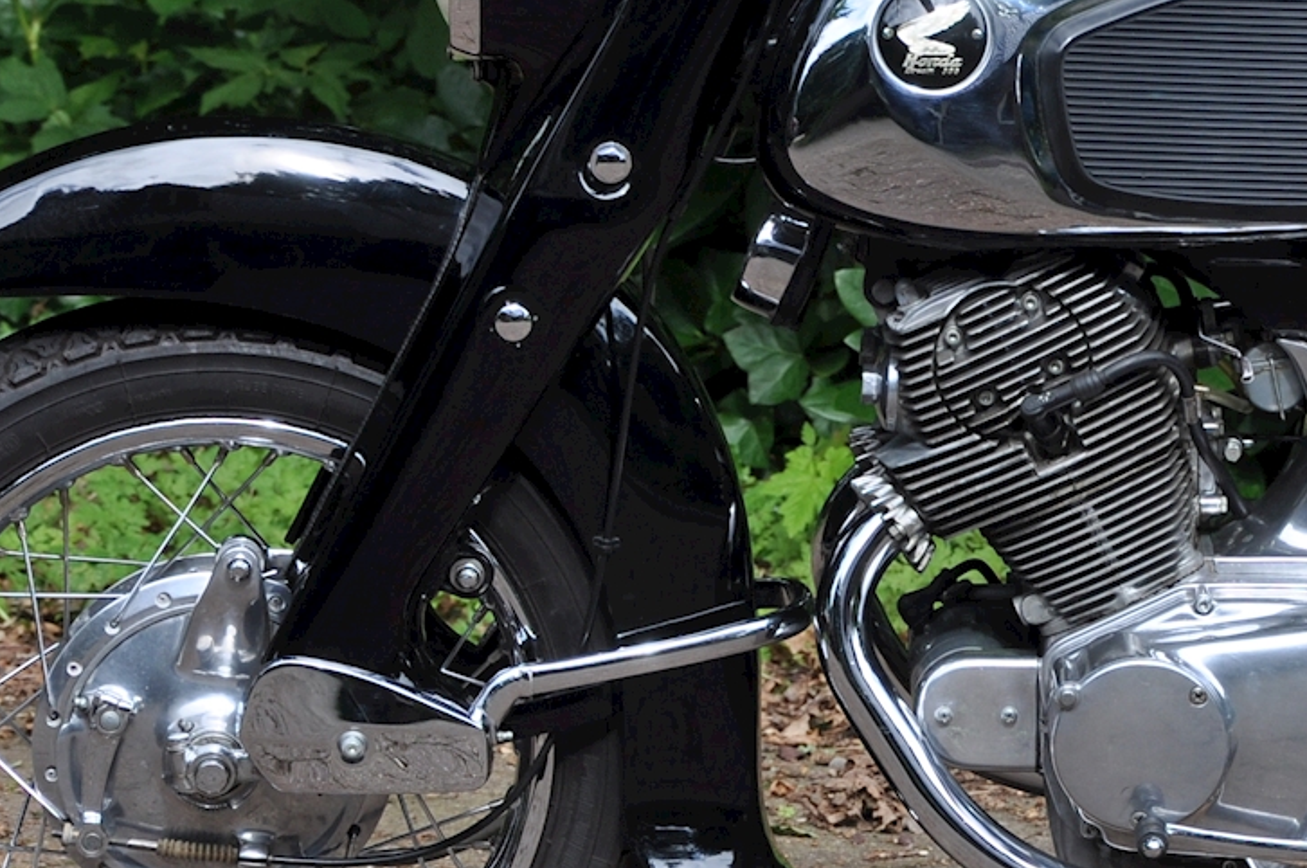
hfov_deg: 5.6
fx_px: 13234
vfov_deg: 3.8
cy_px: 276
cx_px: 1293
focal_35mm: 365
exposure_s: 1/250
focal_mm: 92
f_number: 8
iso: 200
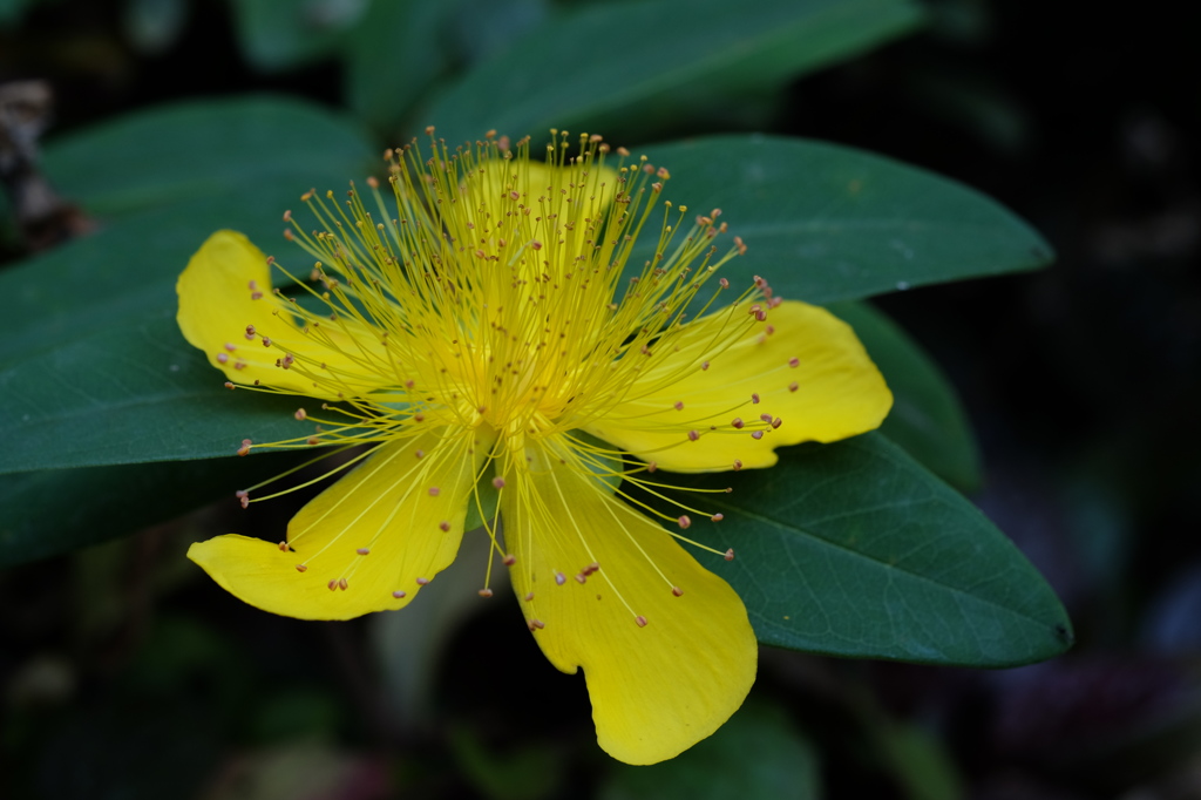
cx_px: 600
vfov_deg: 15.2
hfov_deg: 22.6
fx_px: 3001
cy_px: 400
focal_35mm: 90
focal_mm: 60
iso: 200
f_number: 5.6
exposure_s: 1/60
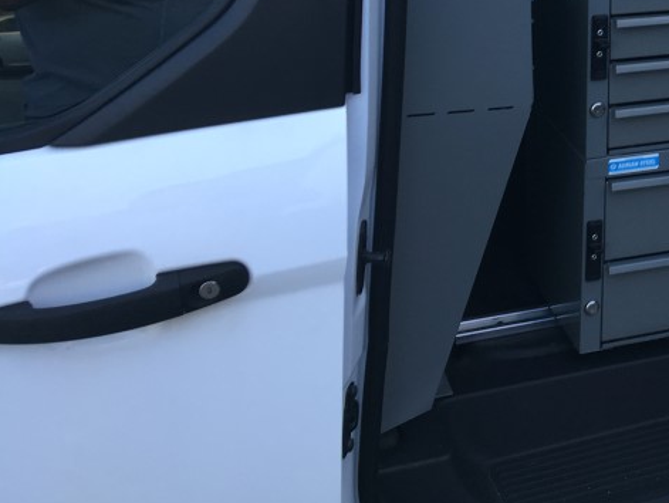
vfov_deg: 22.7
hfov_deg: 28.1
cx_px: 724
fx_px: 1218
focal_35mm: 63
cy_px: 36
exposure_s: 1/120
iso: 25
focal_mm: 4.15
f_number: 2.2
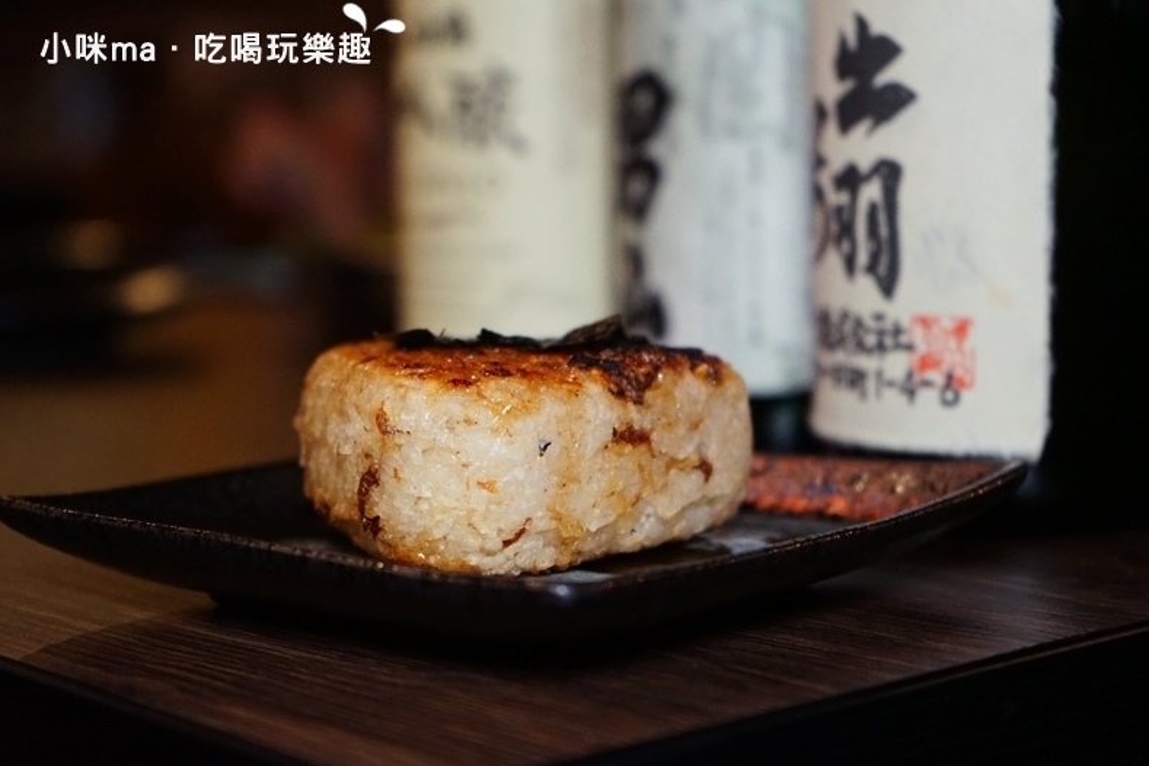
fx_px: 2266
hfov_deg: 28.5
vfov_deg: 19.2
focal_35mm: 71
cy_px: 381
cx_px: 578
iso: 4000
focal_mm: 70
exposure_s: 1/80
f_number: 5.6
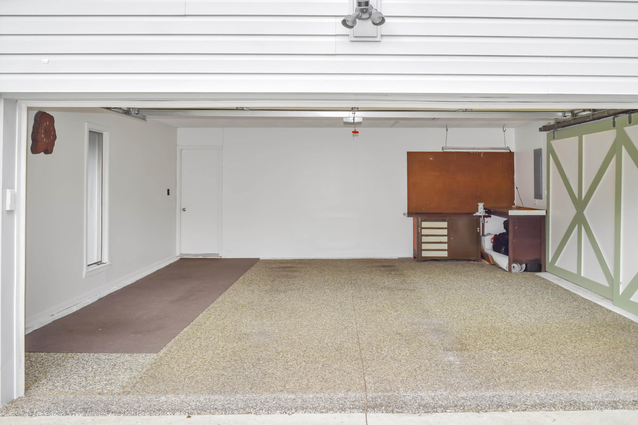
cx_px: 319
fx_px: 478
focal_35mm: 27
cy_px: 212
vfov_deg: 47.9
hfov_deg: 67.4
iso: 180
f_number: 5.6
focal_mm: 18
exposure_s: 1/125
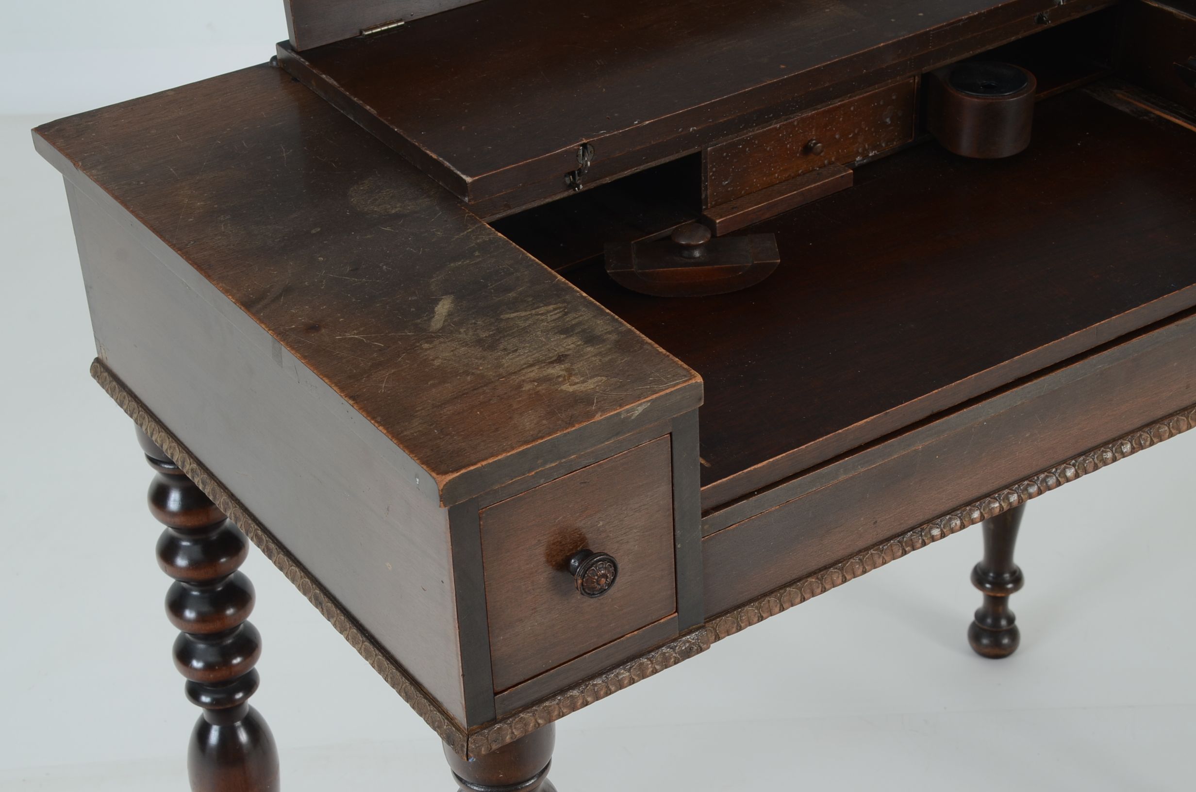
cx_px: 598
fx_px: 2387
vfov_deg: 18.8
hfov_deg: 28.1
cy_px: 396
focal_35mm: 72
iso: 200
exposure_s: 1/80
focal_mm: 48
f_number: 10
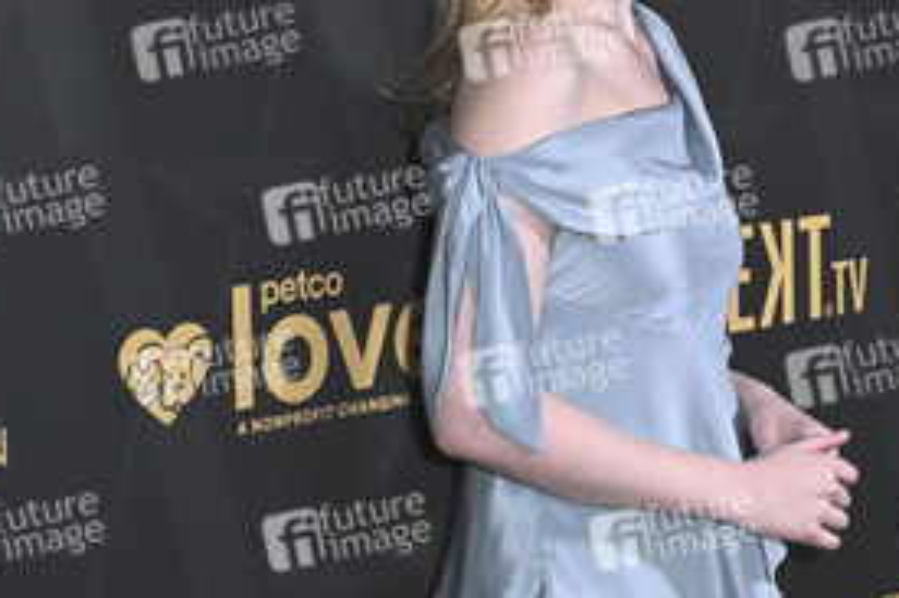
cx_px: 587
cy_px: 124
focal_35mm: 118
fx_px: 2945
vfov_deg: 11.6
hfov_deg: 17.3
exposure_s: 1/320
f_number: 5.6
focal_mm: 48
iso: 2000
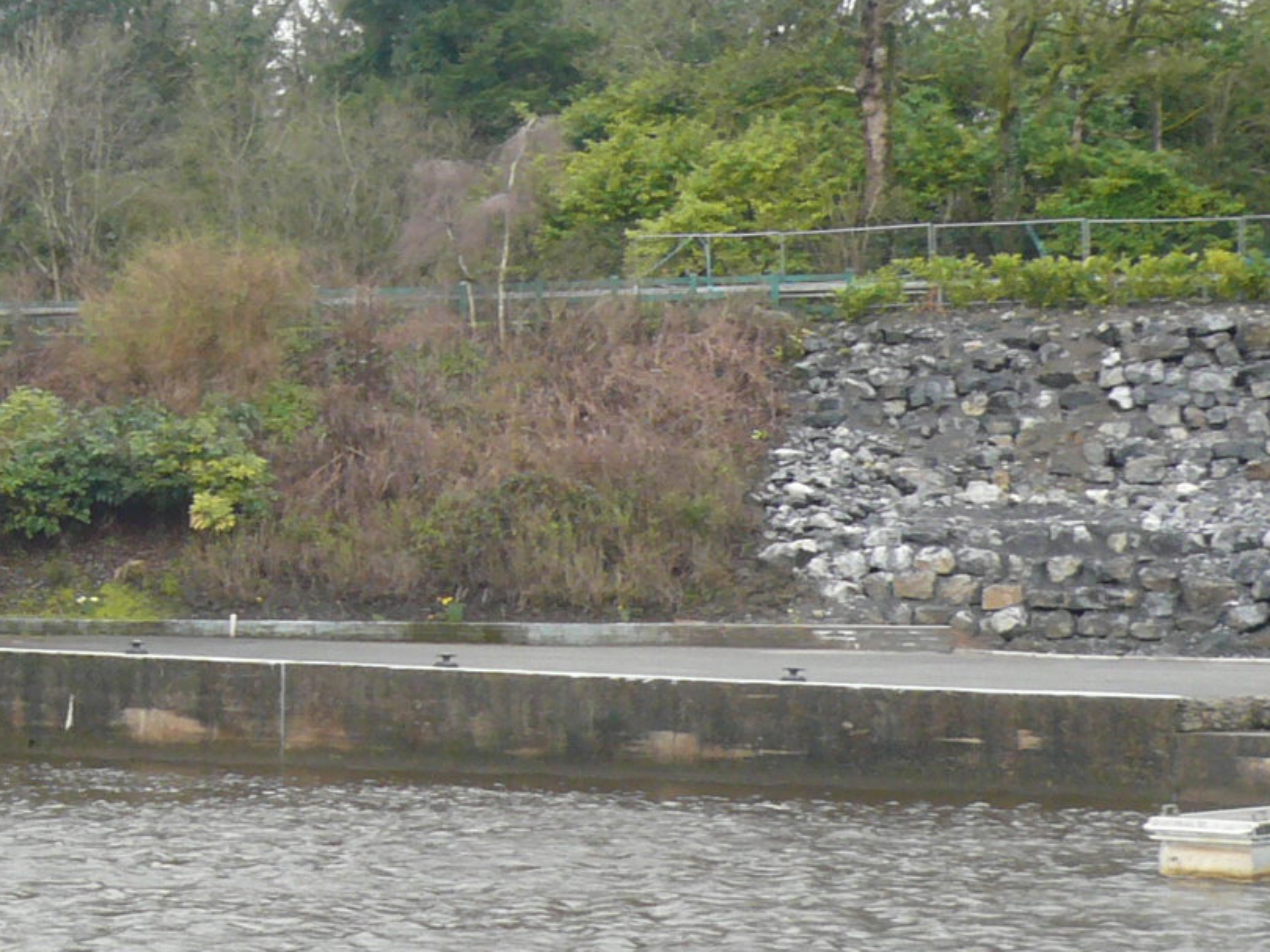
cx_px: 330
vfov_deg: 16.8
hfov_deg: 22.3
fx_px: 3192
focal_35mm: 87
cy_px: 800
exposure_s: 1/60
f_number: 2.8
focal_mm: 4.7
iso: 100
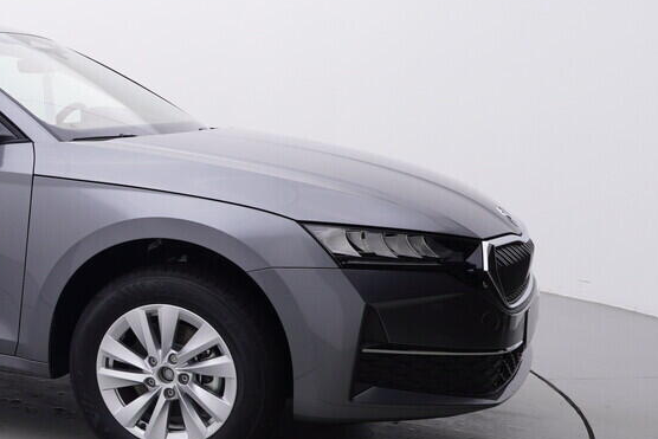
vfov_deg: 23.3
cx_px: -95
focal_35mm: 58
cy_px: 248
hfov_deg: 30.2
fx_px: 1066
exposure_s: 1/80
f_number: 5
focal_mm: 15
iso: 200
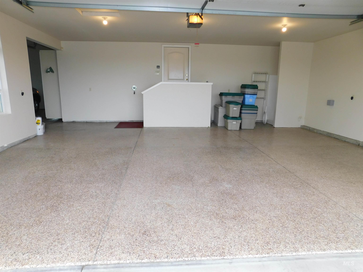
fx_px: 241
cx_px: 182
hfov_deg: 73.9
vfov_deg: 58.9
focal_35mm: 23
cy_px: 136
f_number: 3
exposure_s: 1/100
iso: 125
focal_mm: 4
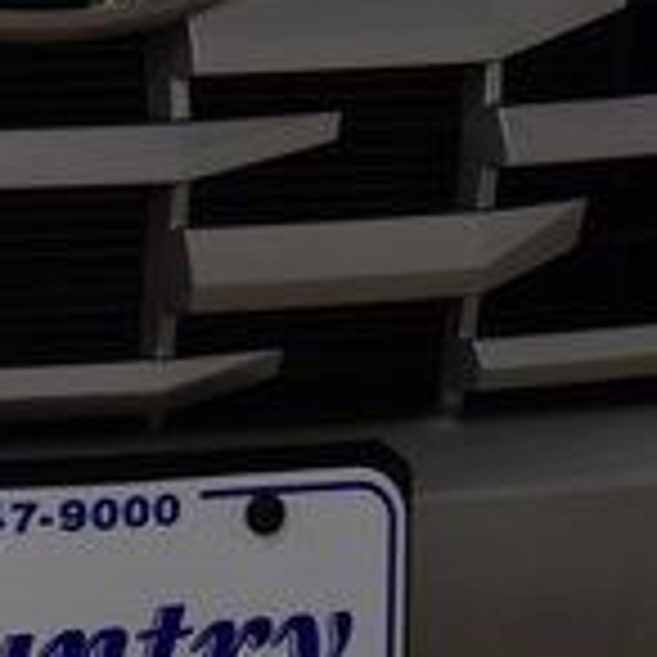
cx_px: 176
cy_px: 74
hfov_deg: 4.8
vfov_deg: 4.8
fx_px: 7792
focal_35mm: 363
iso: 400
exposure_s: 1/30
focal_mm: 65
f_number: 7.1
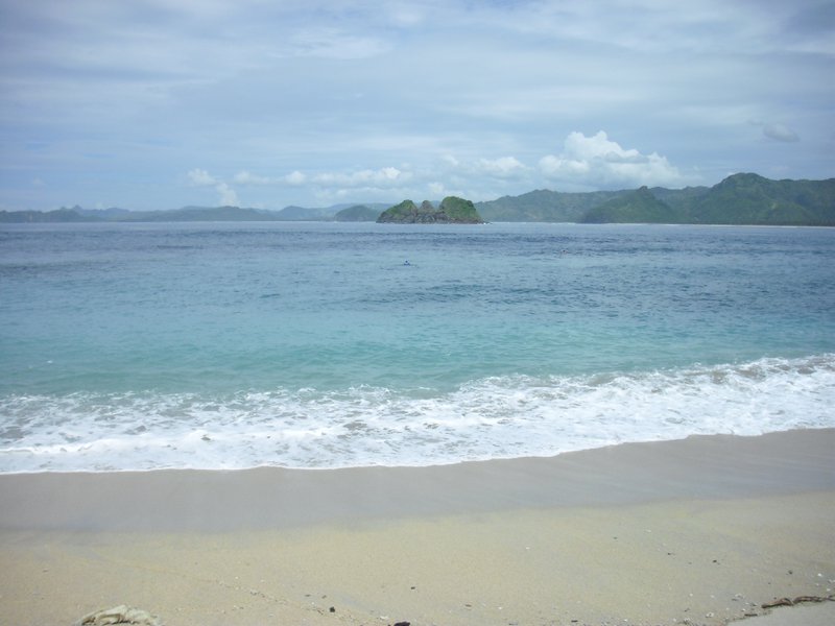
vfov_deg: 37.7
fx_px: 917
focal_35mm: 38
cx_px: 418
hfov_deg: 49.0
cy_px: 313
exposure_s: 1/500
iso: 100
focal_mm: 6.2
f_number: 8
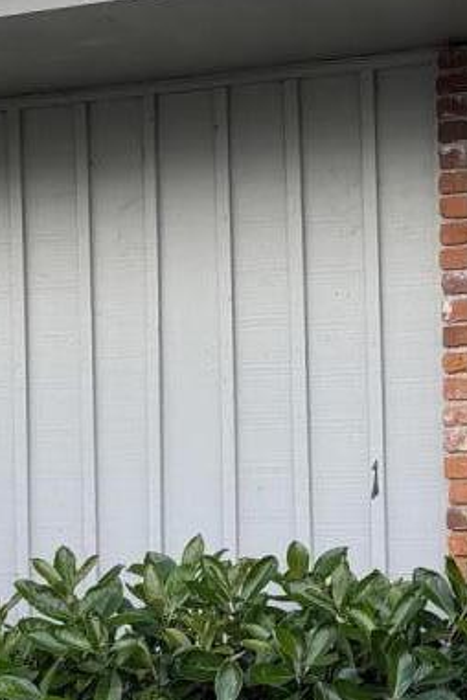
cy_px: 375
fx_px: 2549
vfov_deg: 15.6
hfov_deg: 10.5
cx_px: 268
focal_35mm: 131
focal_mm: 6.76
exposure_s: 1/1250
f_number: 1.78
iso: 100
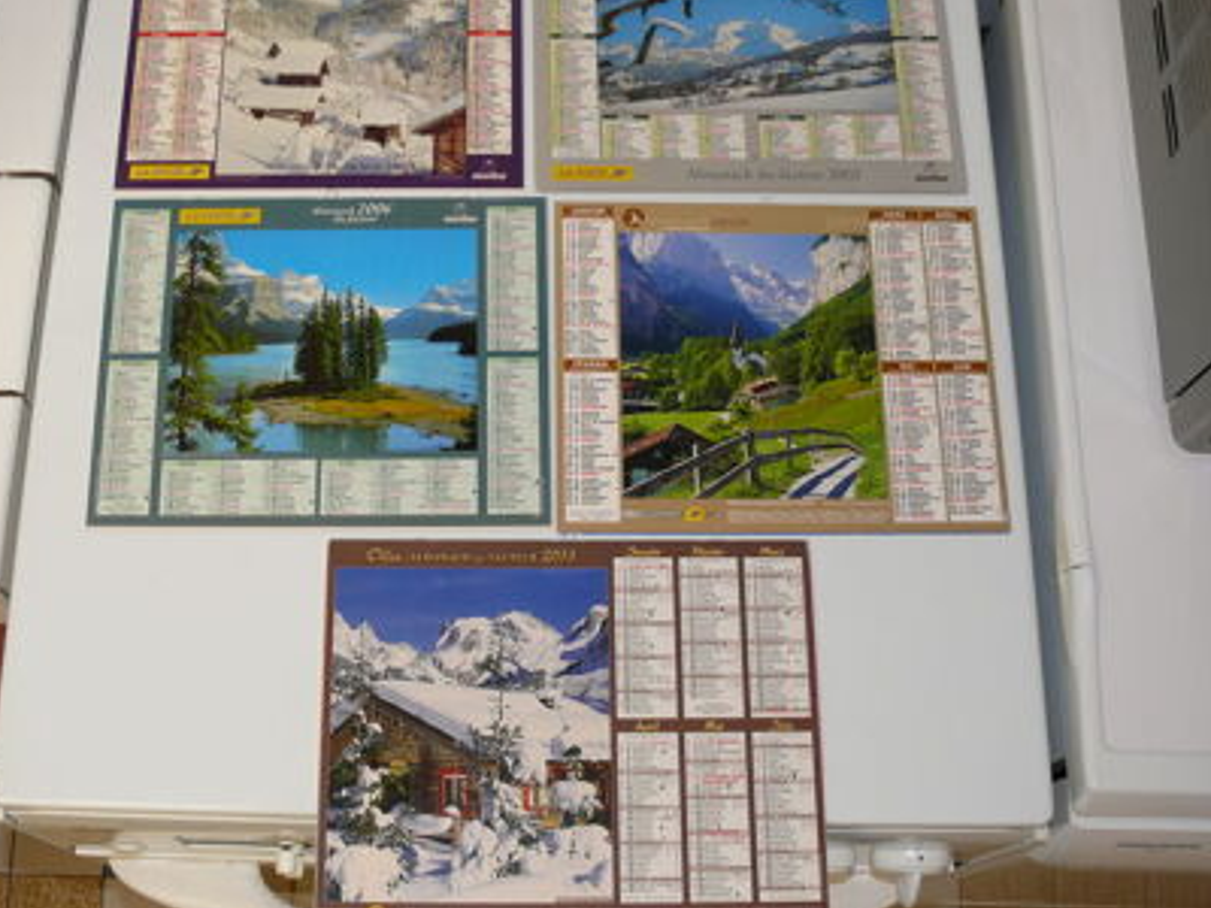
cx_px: 536
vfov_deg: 30.2
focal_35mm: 48
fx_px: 1679
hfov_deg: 39.6
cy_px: 412
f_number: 2.8
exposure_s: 1/13
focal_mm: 8.2
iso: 100
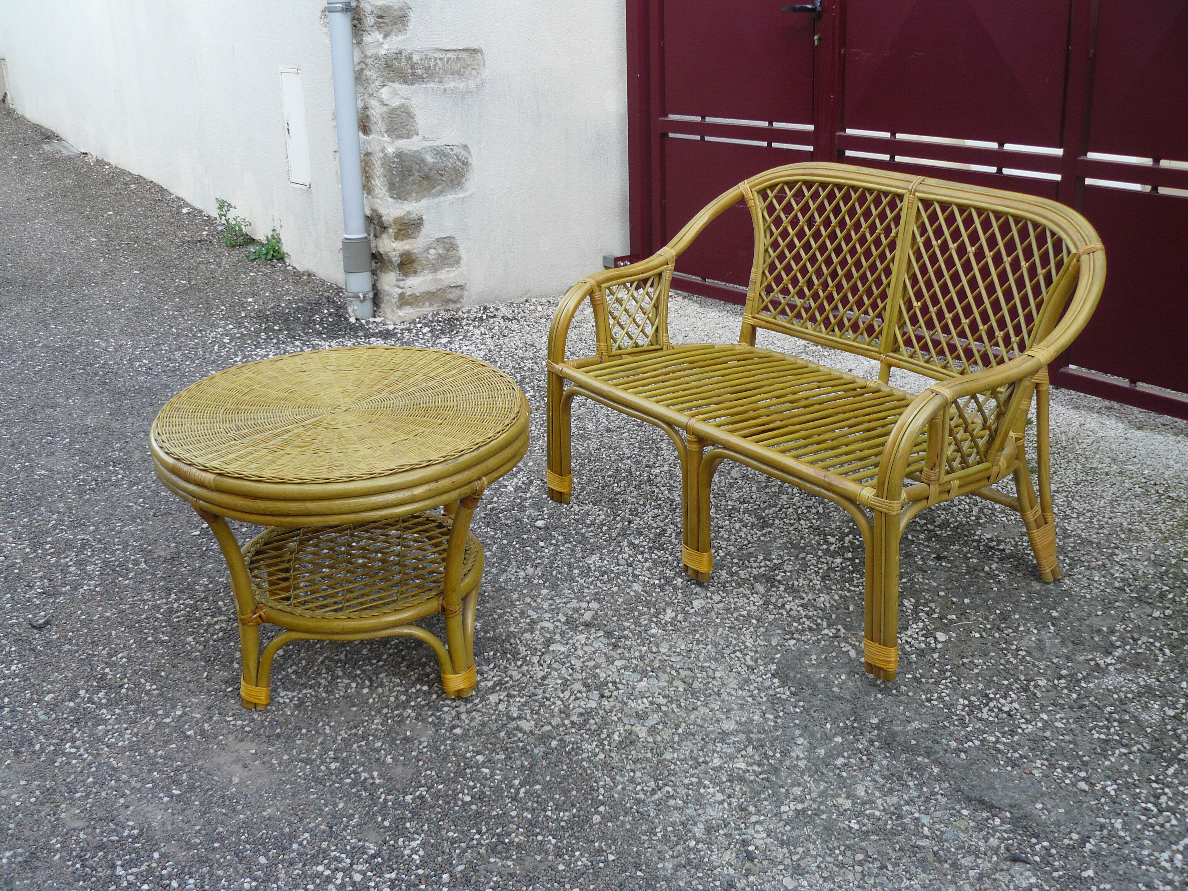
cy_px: 446
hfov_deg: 51.4
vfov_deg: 39.7
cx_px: 594
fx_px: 1235
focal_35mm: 36
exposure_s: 1/125
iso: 100
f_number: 2.8
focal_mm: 6
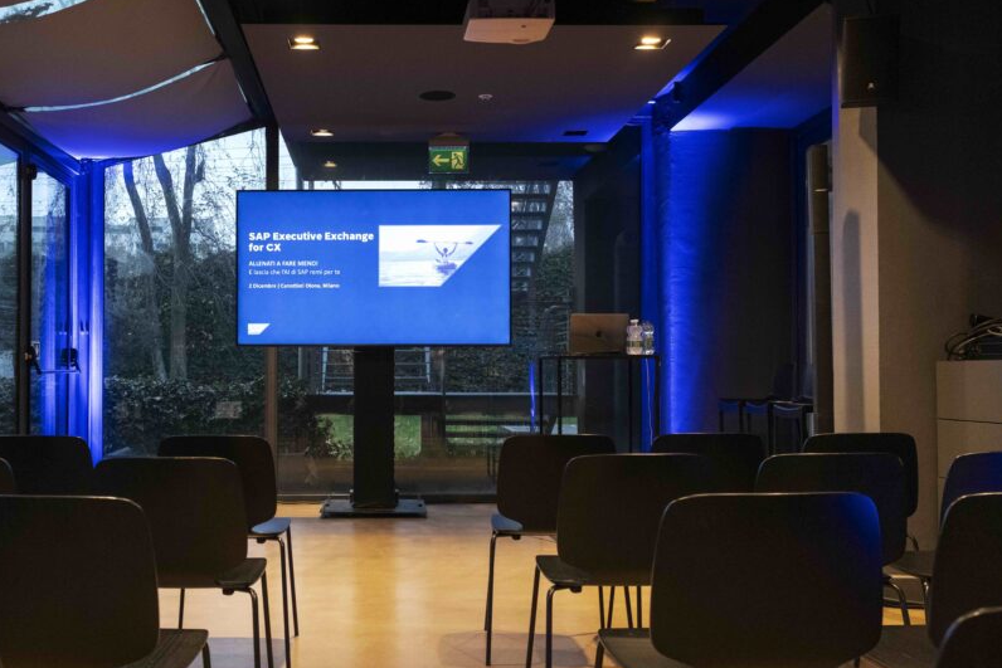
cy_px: 363
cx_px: 375
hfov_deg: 52.6
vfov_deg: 36.9
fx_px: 1002
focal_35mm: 36
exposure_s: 1/60
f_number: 4
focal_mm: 18.5
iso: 2500
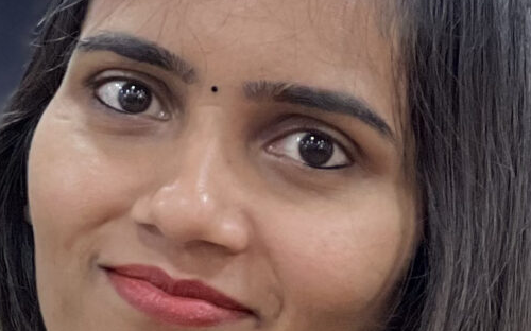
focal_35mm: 418
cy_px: 979
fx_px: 6046
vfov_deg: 3.1
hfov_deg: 5.0
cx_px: 37
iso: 125
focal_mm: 9
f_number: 2.8
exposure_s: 1/33
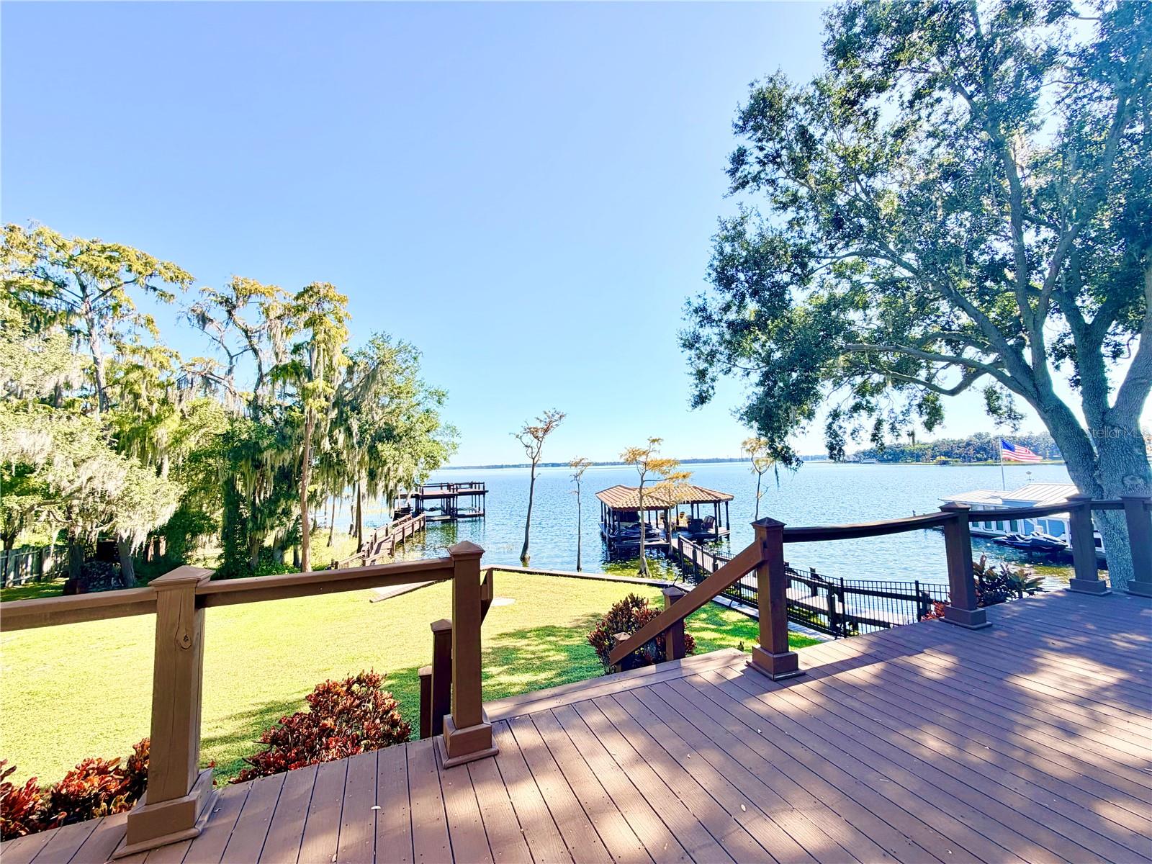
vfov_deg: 85.7
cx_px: 576
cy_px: 432
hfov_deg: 102.1
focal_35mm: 14
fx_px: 466
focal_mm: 2.22
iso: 50
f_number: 2.2
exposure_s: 1/502
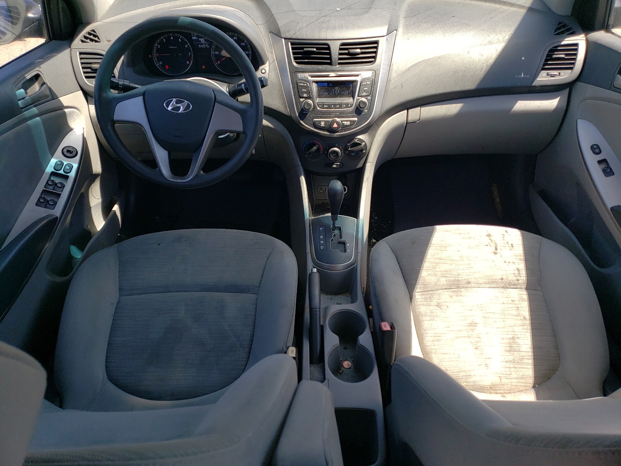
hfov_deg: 67.3
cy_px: 233
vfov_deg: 53.1
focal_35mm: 26
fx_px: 466
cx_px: 310
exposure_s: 1/625
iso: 50
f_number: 1.5
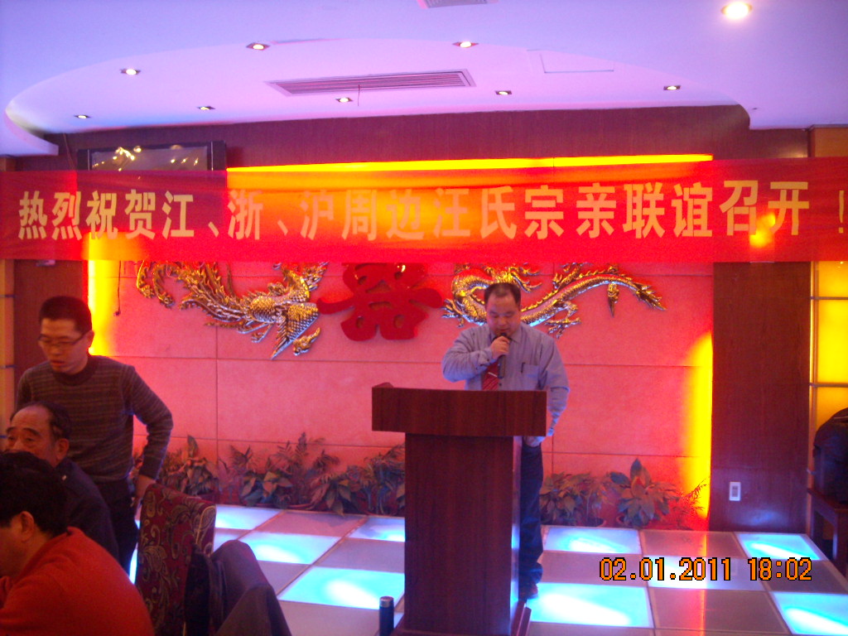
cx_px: 424
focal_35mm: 35
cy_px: 318
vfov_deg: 40.7
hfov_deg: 52.6
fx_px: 857
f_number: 2.8
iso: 400
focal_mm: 5.7
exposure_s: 1/31
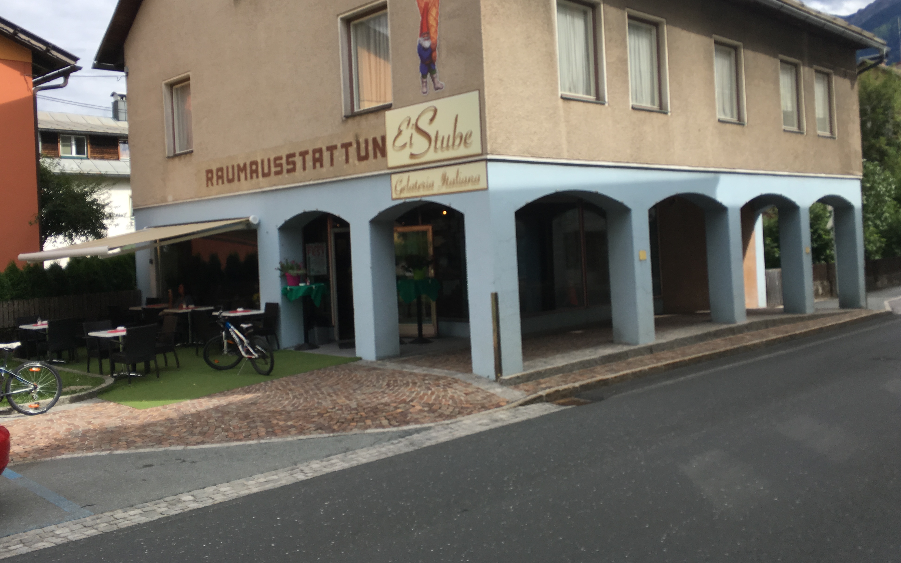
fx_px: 786
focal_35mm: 32
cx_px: 465
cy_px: 225
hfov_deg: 59.6
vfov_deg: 39.3
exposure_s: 1/927
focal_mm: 4.15
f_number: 2.2
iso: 25
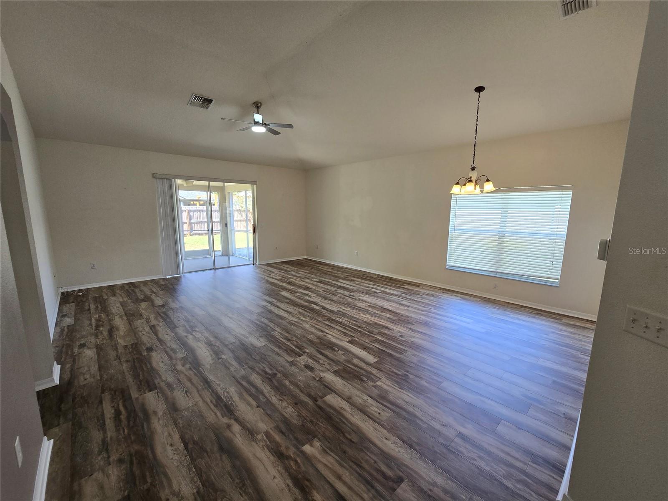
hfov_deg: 106.2
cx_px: 334
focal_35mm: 13
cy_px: 250
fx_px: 251
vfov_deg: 89.9
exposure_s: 1/60
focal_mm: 2.2
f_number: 2.2
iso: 80
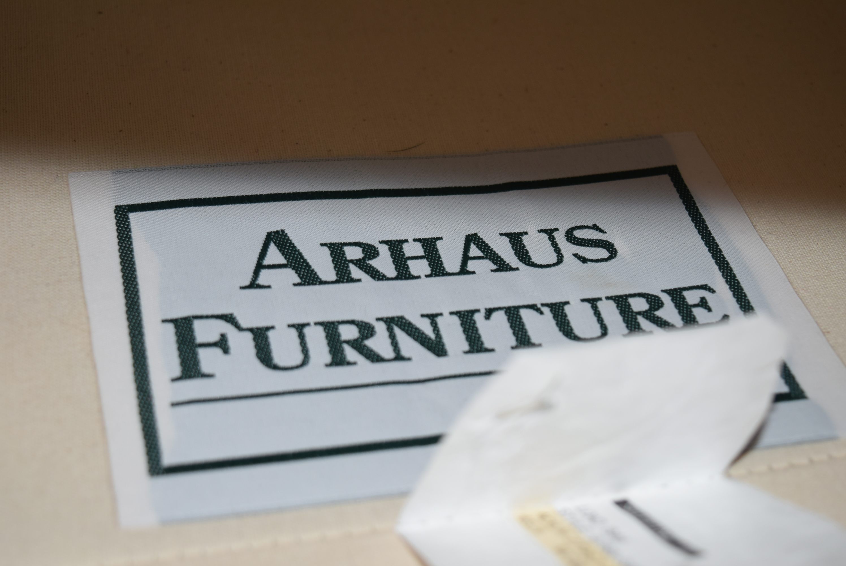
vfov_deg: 21.6
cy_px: 283
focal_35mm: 63
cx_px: 423
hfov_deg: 31.9
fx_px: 1482
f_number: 5
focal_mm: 42
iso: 280
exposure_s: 1/60
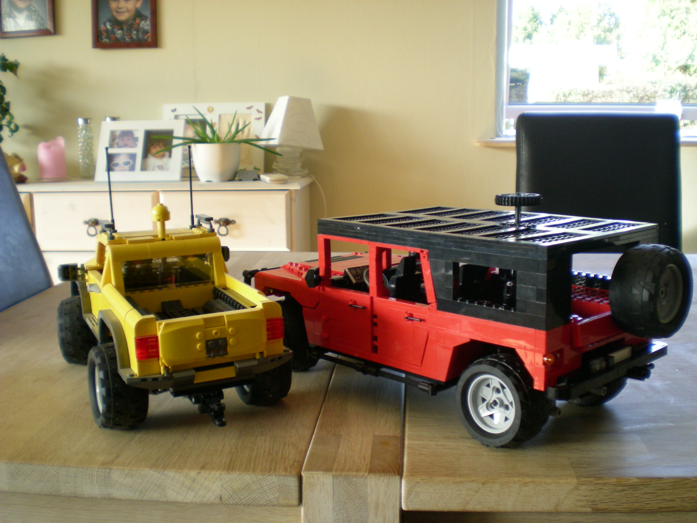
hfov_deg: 49.0
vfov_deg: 37.7
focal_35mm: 38
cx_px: 348
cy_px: 262
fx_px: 765
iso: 162
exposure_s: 1/60.8
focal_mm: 6.3
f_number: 3.1
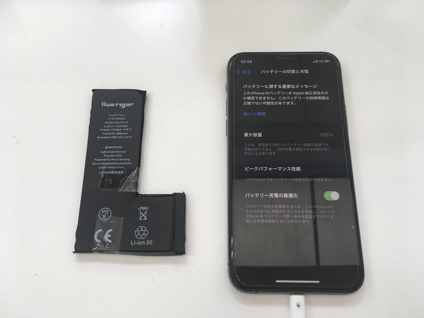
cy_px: 159
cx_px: 212
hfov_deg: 61.7
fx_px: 355
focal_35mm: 29
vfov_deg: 48.2
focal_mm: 4.15
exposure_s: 1/30
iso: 50
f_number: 2.2
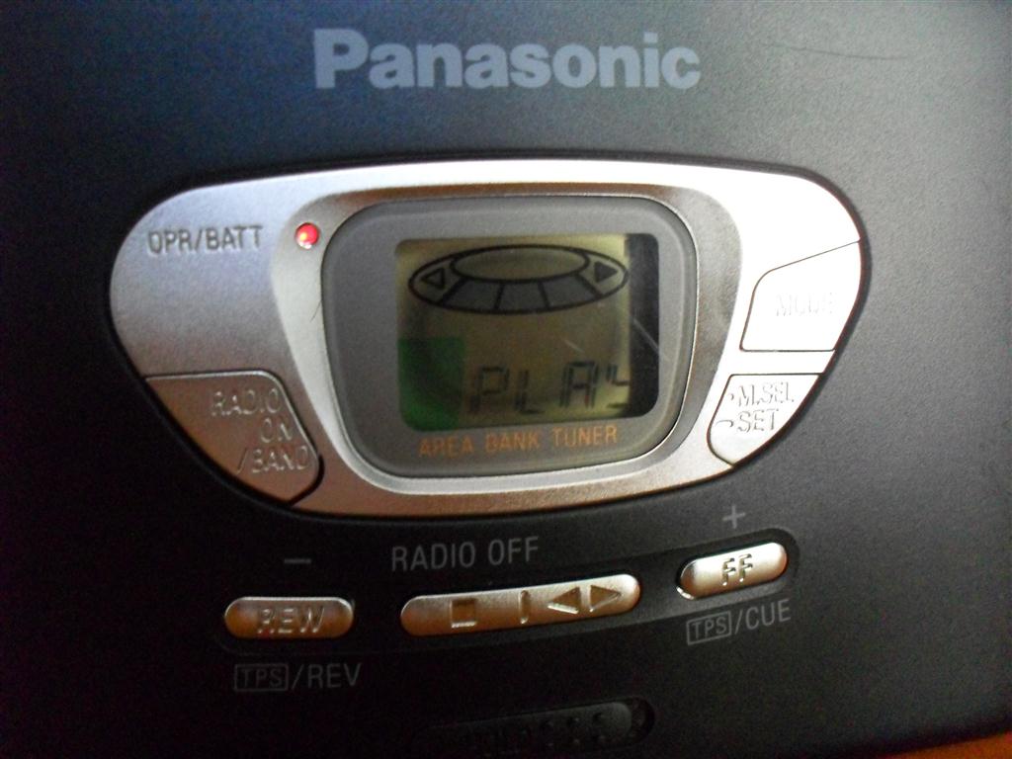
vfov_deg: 37.7
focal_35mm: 38
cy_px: 380
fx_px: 1111
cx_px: 506
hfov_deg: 49.0
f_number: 2.8
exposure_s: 1/15
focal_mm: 6.3
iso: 400
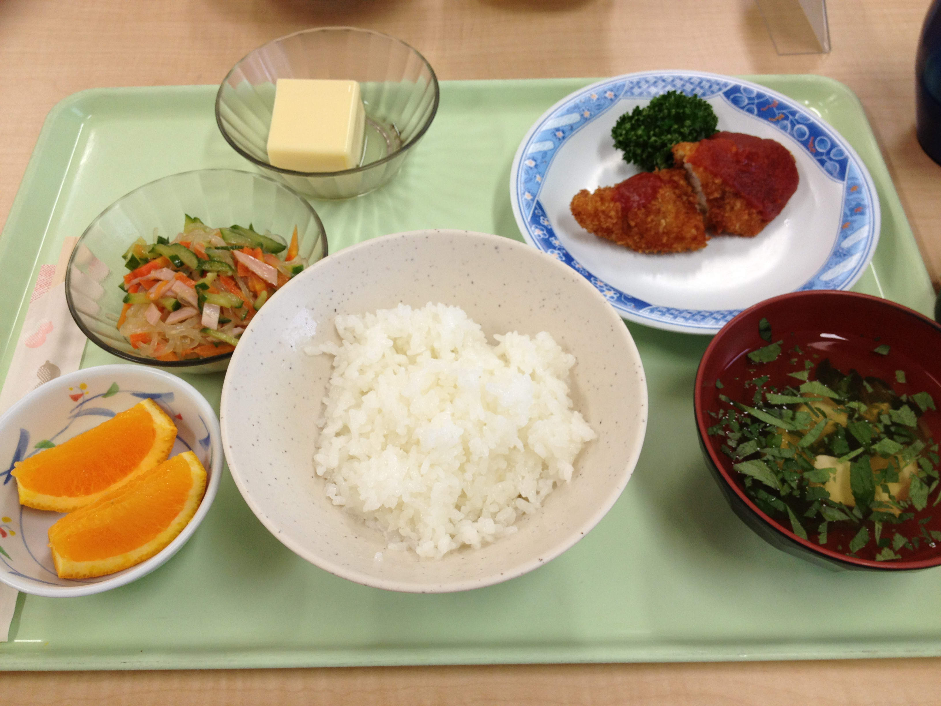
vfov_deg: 40.7
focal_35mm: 35
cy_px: 353
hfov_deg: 52.6
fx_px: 951
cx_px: 470
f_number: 2.4
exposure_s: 1/60
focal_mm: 4.28
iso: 80
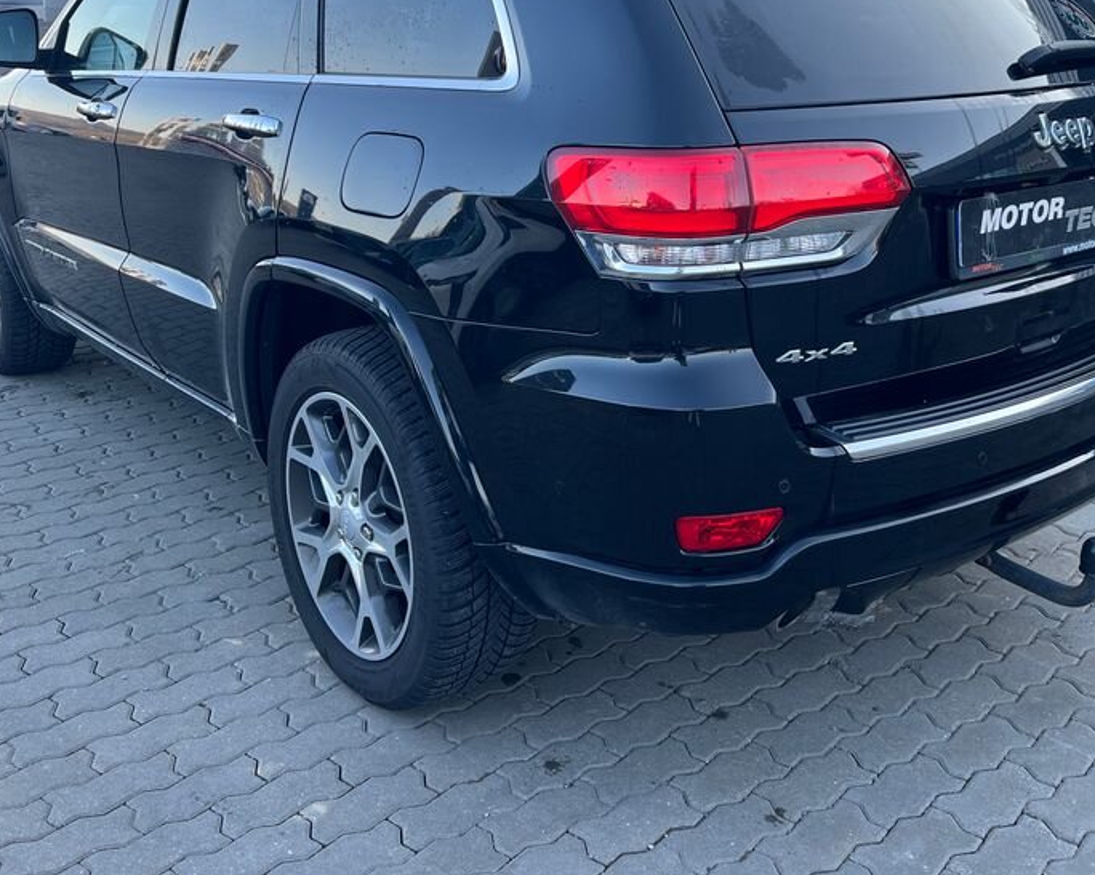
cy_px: 264
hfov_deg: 47.9
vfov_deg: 38.5
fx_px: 1231
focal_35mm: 38
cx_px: 604
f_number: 1.6
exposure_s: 1/203
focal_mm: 5.1
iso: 40
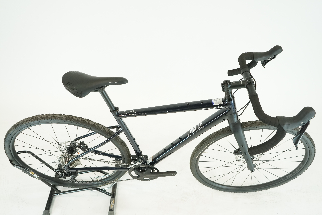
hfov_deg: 60.3
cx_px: 161
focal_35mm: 31
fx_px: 277
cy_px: 108
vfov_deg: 42.3
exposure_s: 1/200
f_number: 5
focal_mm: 31
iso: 1600
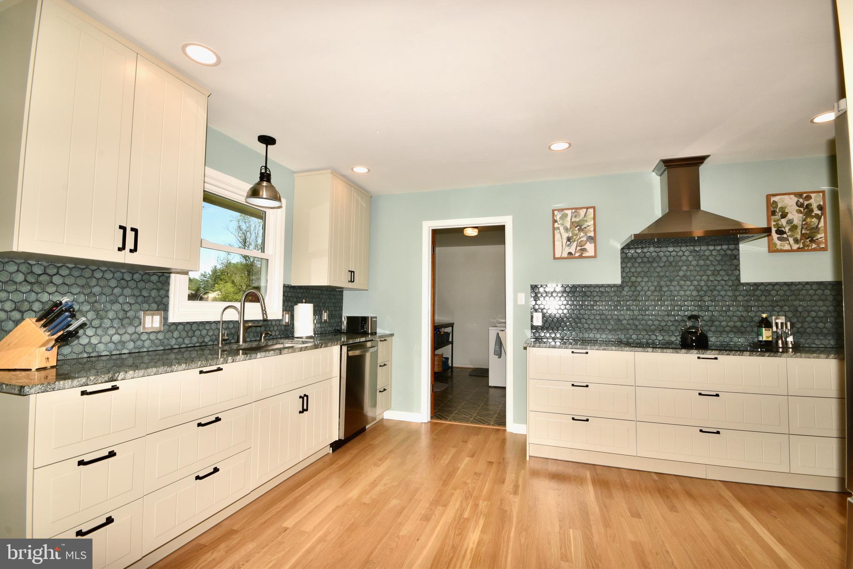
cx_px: 426
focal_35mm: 15
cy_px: 284
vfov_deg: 77.3
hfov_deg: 100.4
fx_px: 355
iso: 250
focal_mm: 10
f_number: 13
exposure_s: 1/60
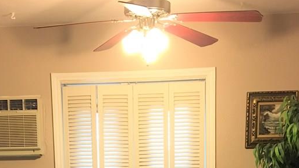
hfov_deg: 33.1
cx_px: 109
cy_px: 206
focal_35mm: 63
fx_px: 499
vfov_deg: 18.1
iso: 160
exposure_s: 1/30
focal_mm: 4.15
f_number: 2.2
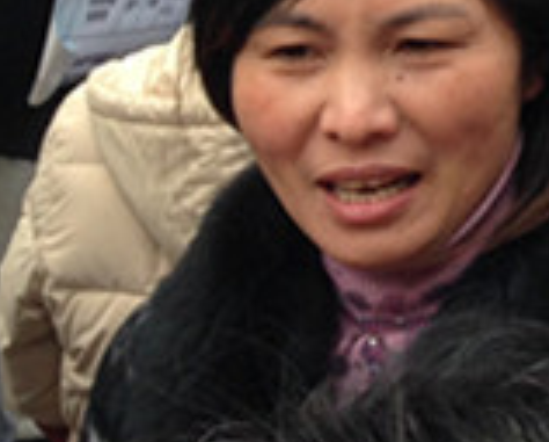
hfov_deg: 10.1
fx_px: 2816
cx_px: 1192
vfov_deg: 8.5
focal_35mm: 173
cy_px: -402
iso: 50
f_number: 2.4
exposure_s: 1/319
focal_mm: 4.12
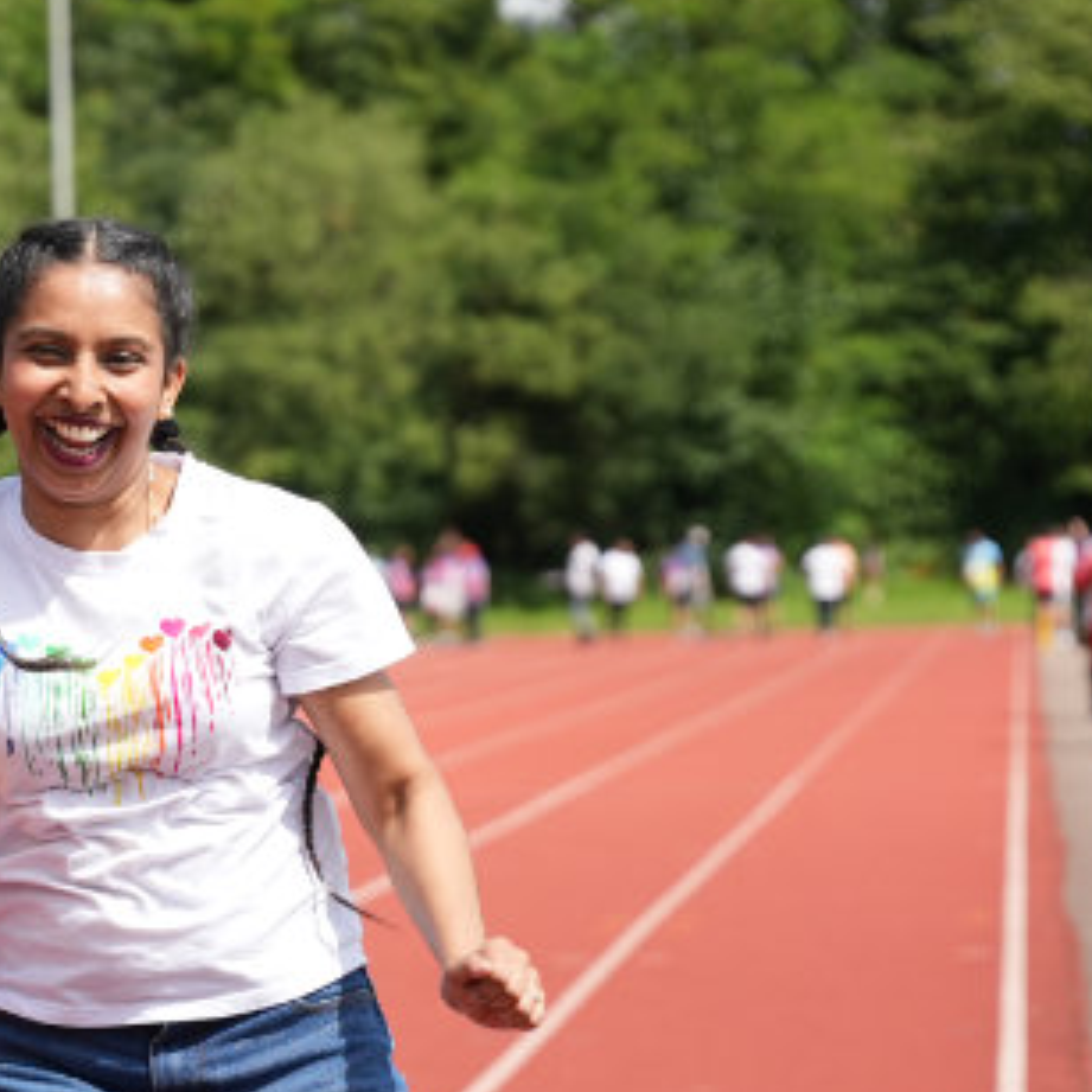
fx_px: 5756
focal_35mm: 161
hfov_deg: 10.7
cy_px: 646
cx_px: -25
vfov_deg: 10.8
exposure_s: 1/4000
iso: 250
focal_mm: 57.1
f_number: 2.8
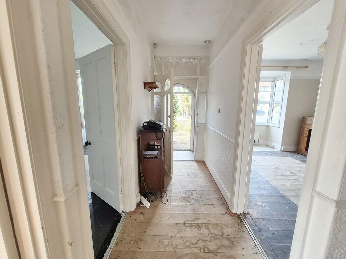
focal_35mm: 13
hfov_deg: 106.2
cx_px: 173
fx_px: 130
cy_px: 130
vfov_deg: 89.9
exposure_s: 1/50
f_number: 2.2
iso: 80
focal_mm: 1.7
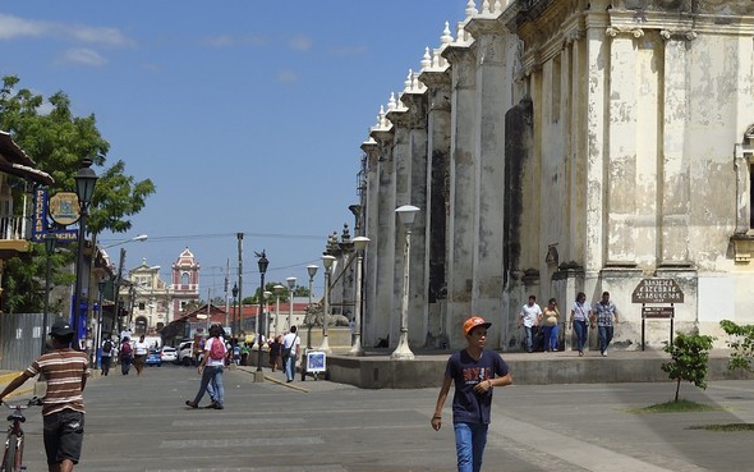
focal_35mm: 94
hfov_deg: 20.2
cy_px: 18
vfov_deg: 13.7
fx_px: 1932
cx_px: 987
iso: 200
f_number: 13
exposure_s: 1/320
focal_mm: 34
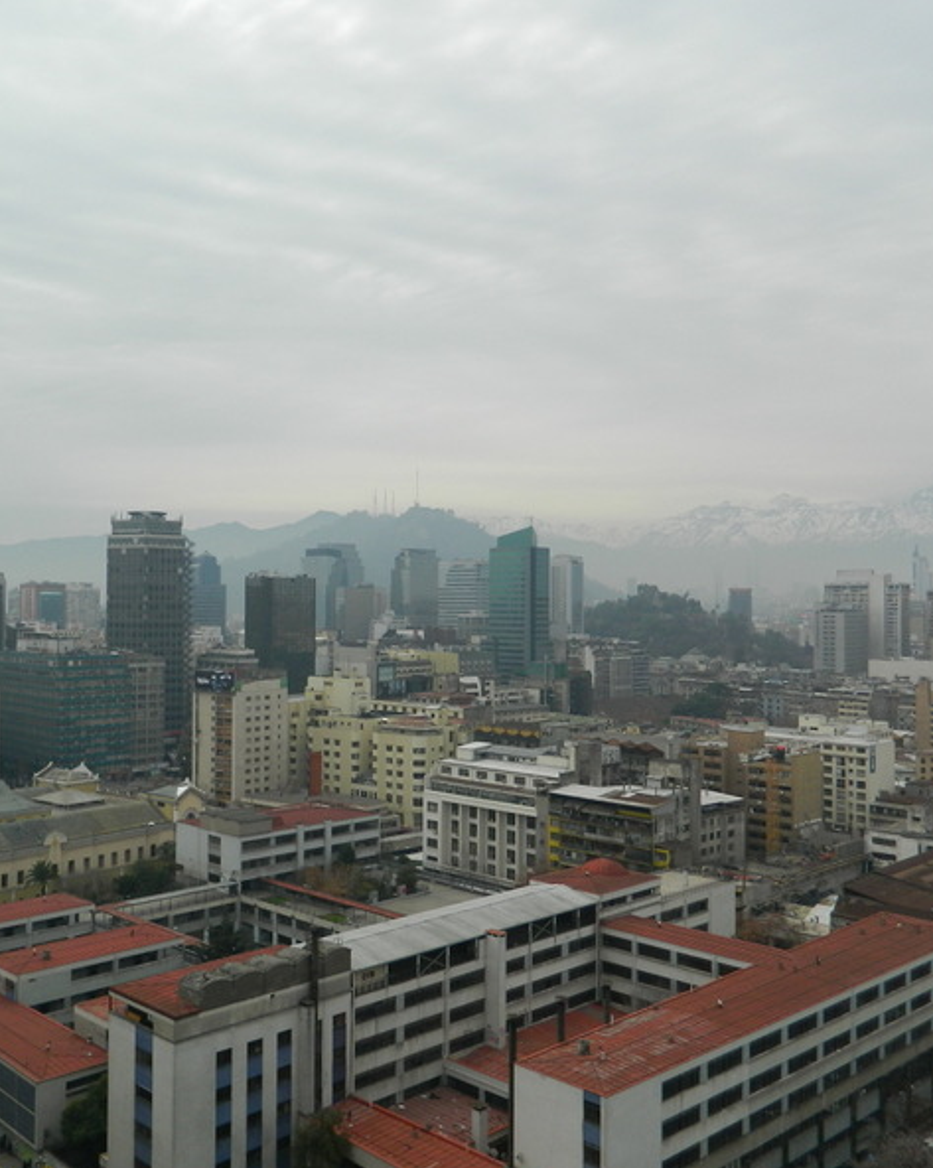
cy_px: 590
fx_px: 1140
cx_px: 331
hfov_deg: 44.0
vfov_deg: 54.2
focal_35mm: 33
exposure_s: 1/800
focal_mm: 4.5
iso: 80
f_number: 3.1
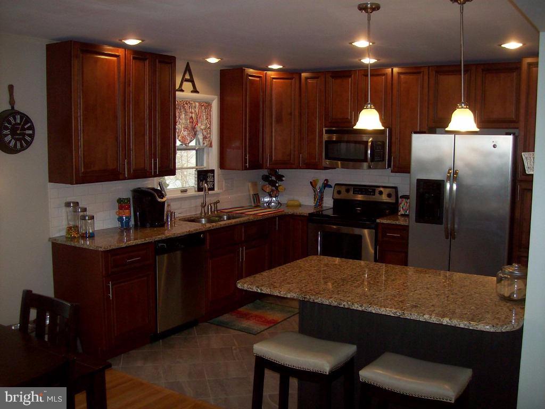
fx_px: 567
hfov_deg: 51.4
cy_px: 204
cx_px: 272
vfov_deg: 39.7
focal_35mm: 36
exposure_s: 1/64
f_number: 2.7
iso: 80
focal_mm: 6
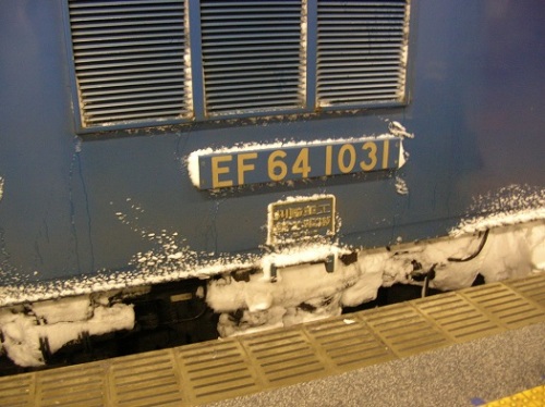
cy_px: 204
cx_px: 272
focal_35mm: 35
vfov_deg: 40.6
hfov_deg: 52.7
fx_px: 551
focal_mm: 5.8
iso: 136
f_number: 2.8
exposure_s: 1/5.8
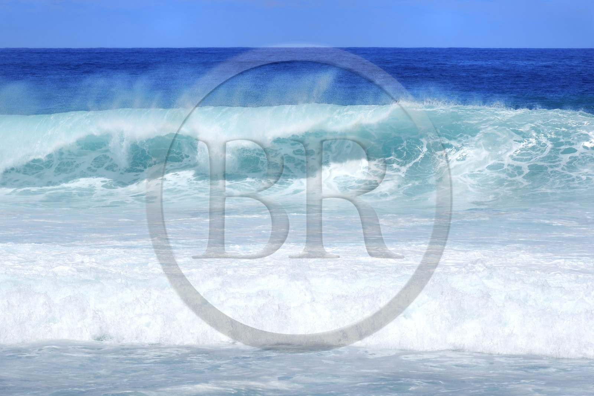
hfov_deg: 10.3
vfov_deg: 6.9
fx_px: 3299
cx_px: 297
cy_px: 198
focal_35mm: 200
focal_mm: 200
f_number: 16
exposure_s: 1/250
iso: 200
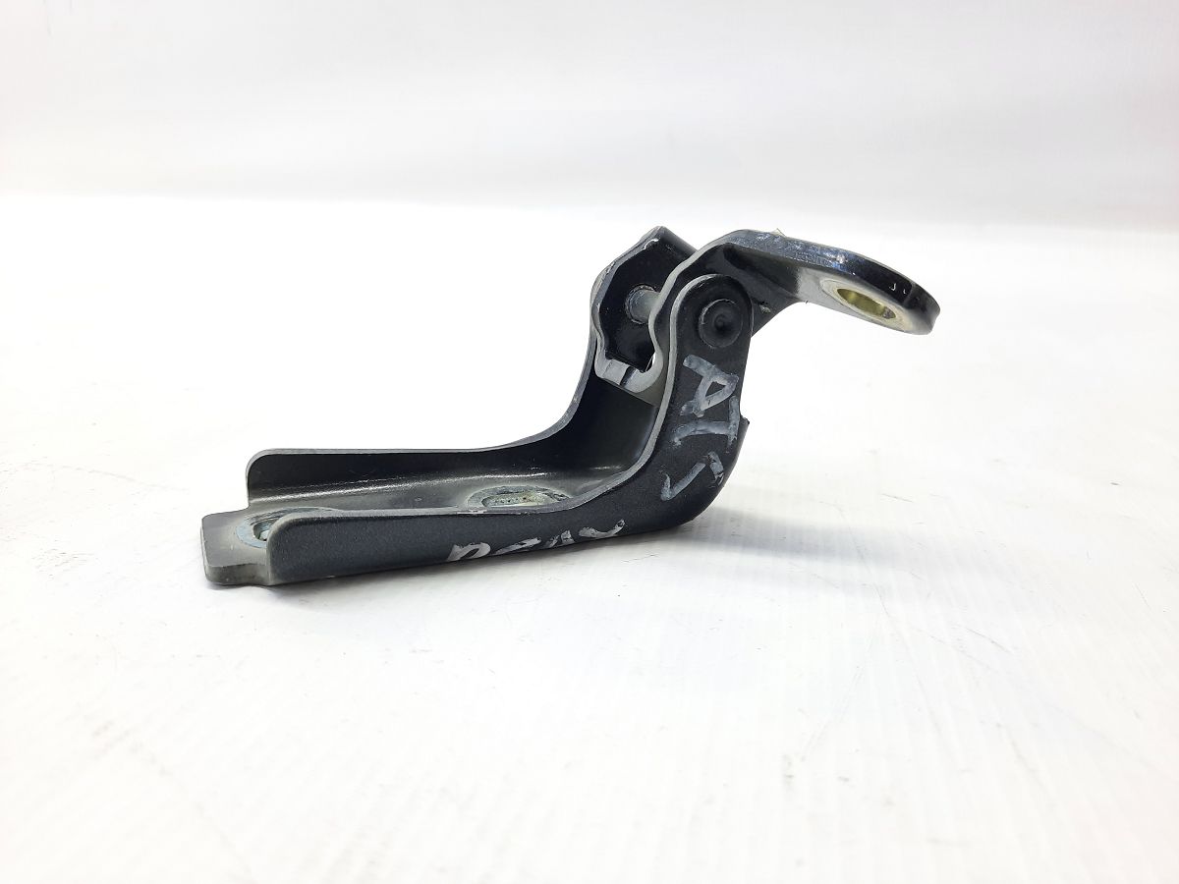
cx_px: 590
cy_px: 442
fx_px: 851
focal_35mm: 25
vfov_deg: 54.9
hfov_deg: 69.4
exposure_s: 1/50
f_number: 2
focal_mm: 4.6
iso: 100
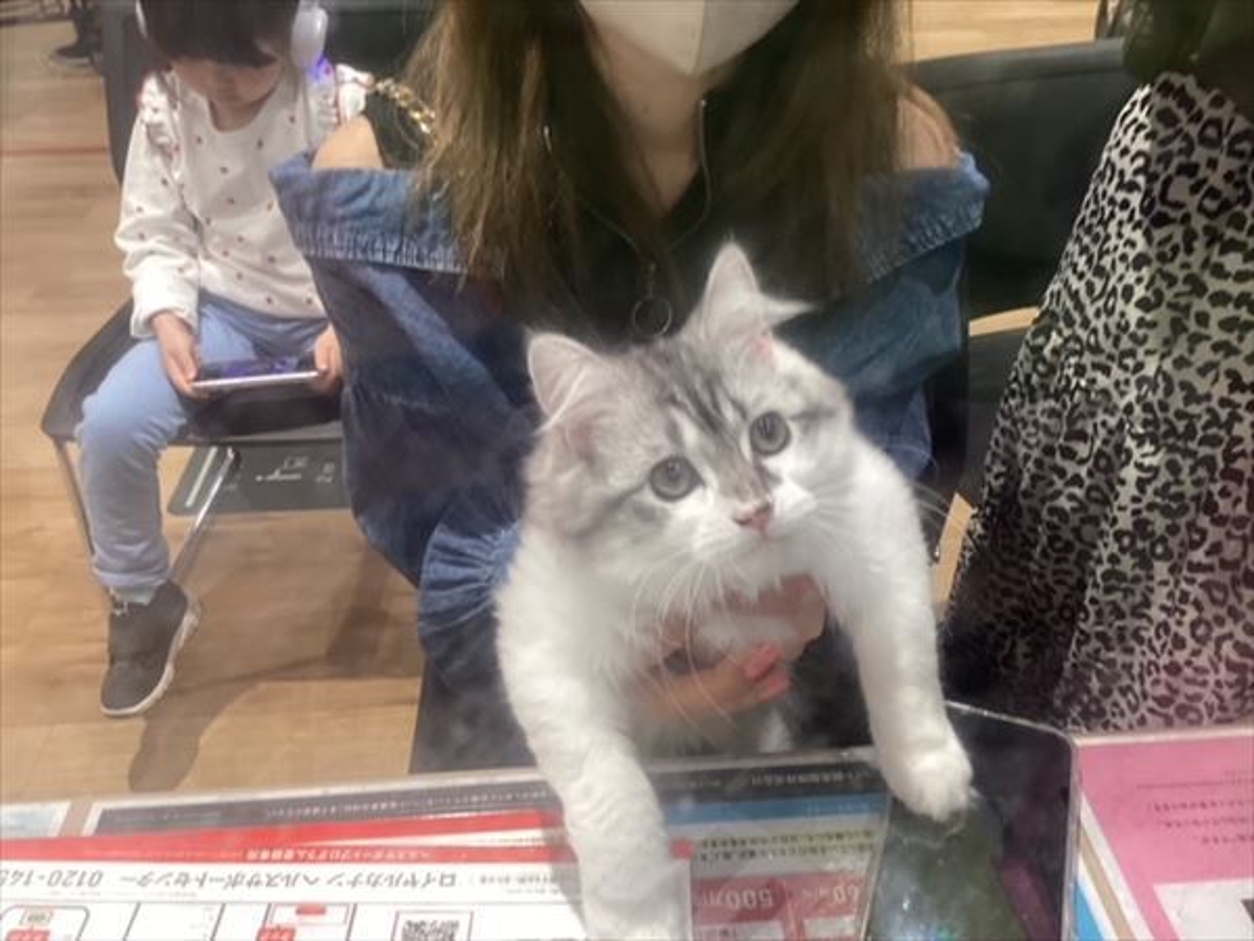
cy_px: 470
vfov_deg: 45.4
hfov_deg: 58.4
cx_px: 627
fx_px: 1123
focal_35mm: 31
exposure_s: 1/50
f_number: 2.4
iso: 64
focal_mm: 3.3
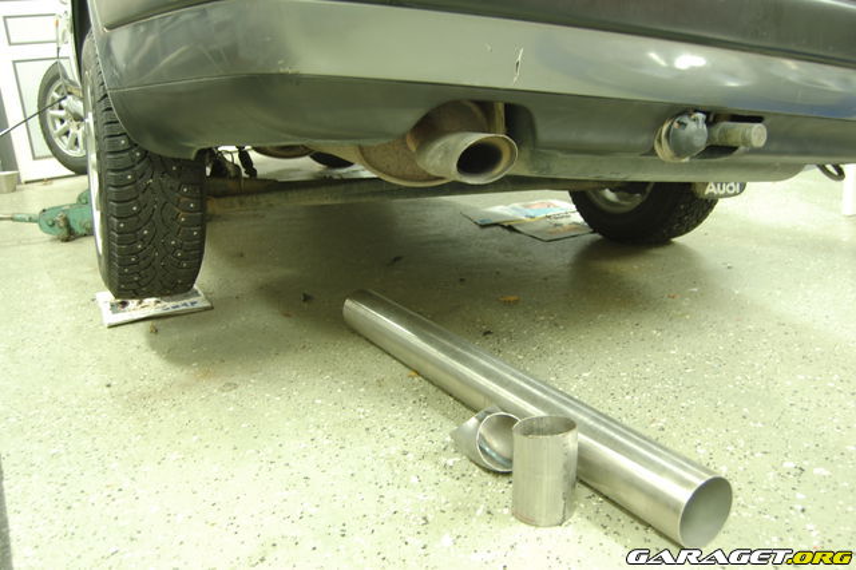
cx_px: 428
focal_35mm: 30
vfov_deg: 43.6
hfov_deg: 62.0
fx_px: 713
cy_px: 285
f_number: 4.5
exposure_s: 1/1.6
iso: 200
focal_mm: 20
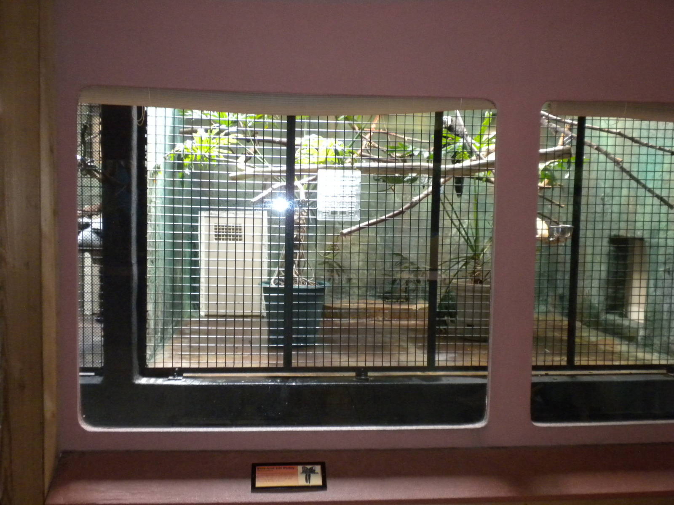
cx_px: 337
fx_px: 720
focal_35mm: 37
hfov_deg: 50.1
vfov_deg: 38.7
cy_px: 252
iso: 400
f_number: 3.5
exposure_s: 1/40.6
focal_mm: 6.6
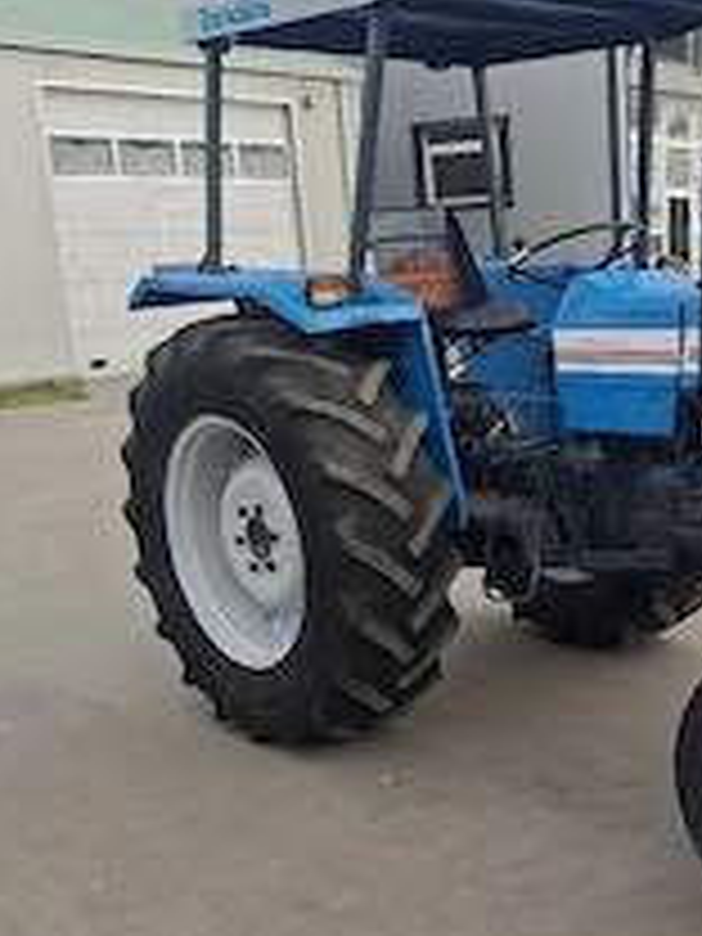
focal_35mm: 48
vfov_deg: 39.3
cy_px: 608
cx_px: 657
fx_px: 1298
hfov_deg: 28.8
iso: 32
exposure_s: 1/833
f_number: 1.8
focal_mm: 4.69
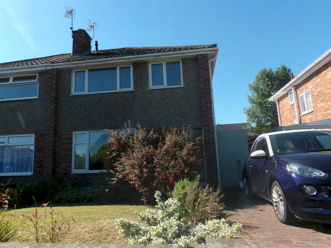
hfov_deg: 69.4
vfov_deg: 54.9
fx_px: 239
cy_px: 119
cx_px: 163
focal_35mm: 25
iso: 100
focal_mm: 4.3
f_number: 4.1
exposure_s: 1/430
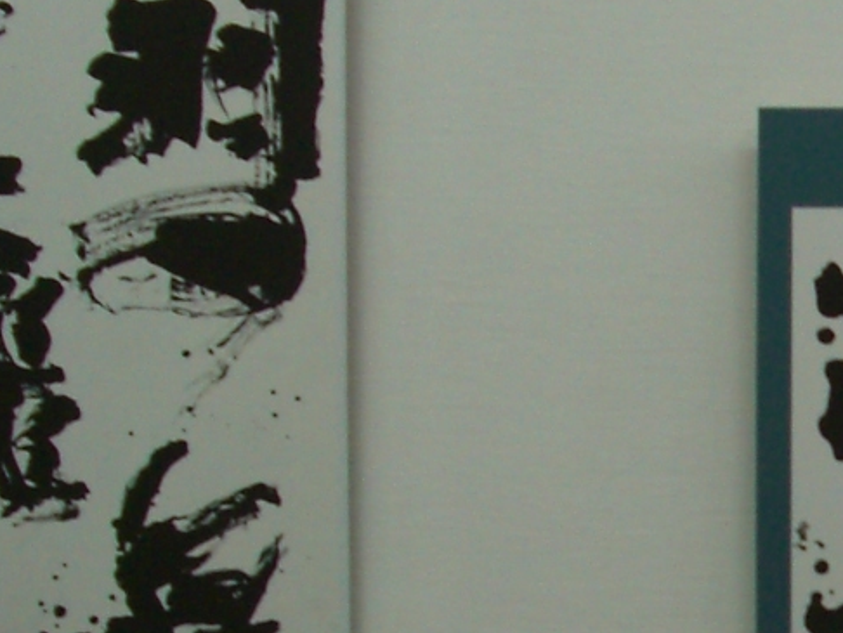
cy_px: 626
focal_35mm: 160
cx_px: 1322
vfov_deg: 9.2
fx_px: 3898
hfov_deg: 11.7
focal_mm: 7.9
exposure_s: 1/80
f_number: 2.8
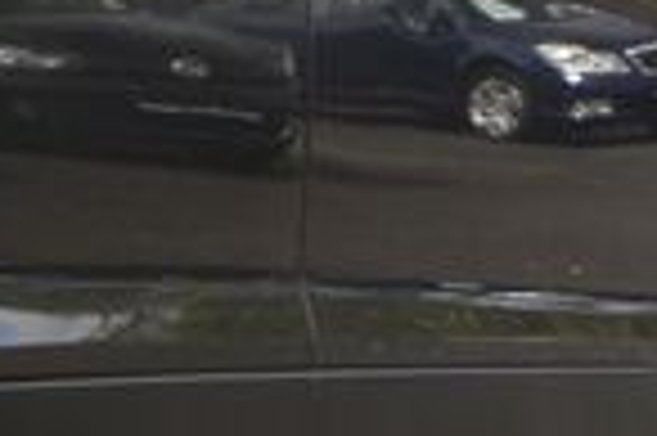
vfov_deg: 7.1
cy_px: -222
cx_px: -1062
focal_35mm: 190
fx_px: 3464
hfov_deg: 9.3
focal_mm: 10
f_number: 7.1
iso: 160
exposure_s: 1/250
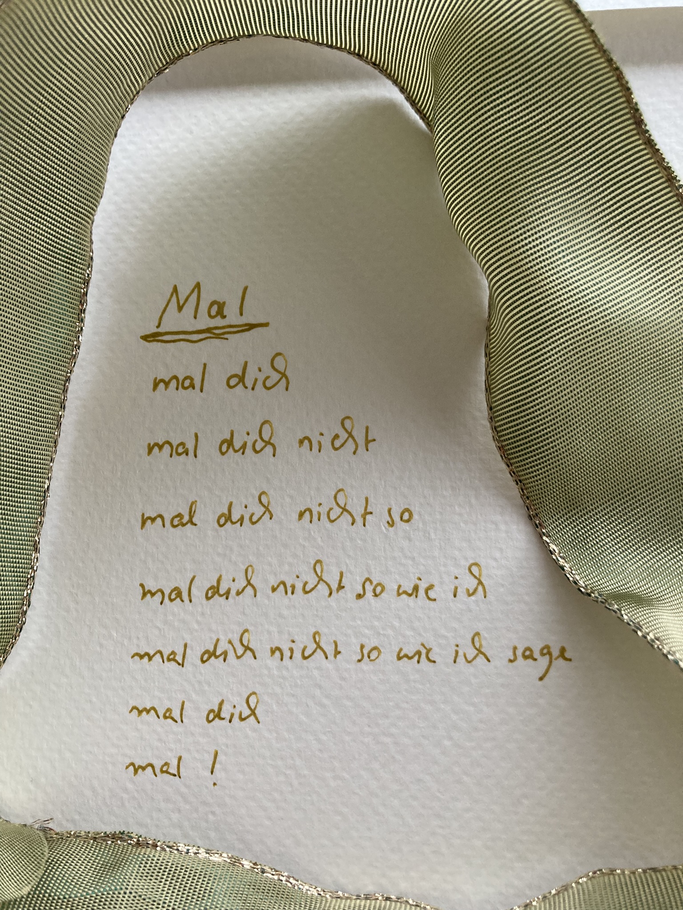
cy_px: 455
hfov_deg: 49.7
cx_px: 342
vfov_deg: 63.4
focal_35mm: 28
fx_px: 737
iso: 200
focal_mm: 3.99
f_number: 1.8
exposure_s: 1/60
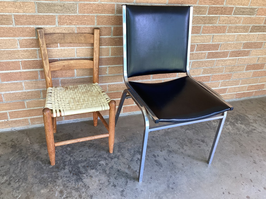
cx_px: 133
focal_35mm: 31
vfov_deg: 45.4
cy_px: 100
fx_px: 238
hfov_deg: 58.3
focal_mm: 3.3
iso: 80
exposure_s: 1/60
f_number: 2.4
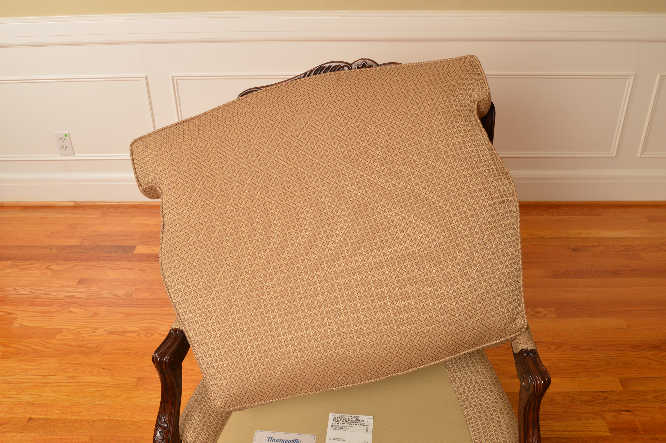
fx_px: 610
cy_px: 222
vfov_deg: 39.9
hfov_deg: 57.3
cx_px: 333
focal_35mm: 33
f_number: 9
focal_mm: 22
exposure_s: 1/160
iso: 200
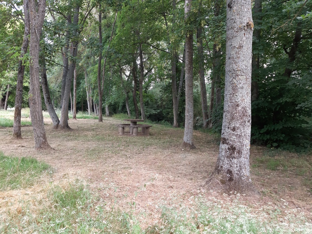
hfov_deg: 65.3
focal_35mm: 27
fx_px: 243
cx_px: 156
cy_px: 117
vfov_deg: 51.4
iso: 50
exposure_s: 1/50
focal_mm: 3.93
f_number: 1.7
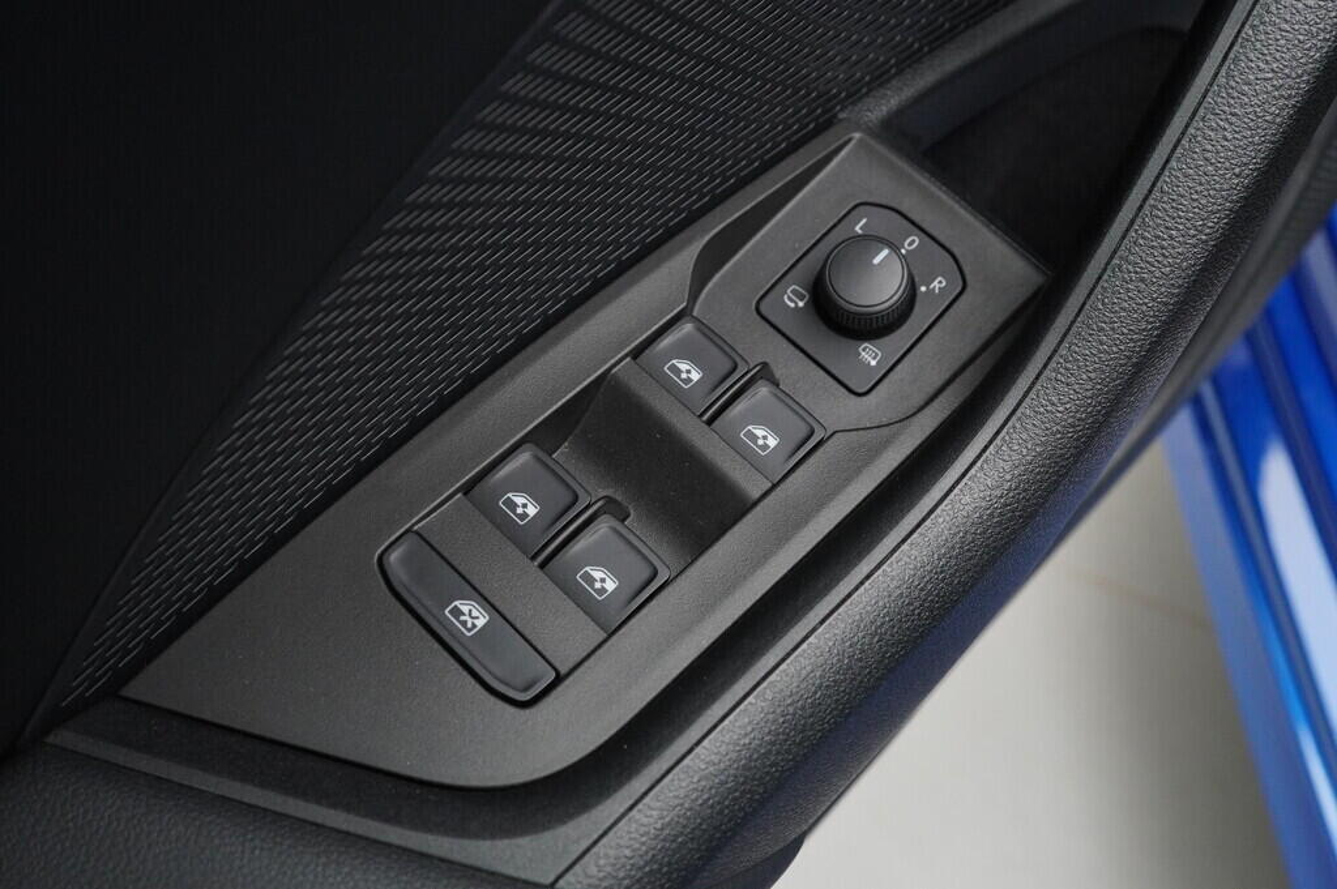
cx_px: 668
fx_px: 1336
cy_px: 444
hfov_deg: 53.2
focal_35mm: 36
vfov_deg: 36.8
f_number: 5.6
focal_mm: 24
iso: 2000
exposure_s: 1/160
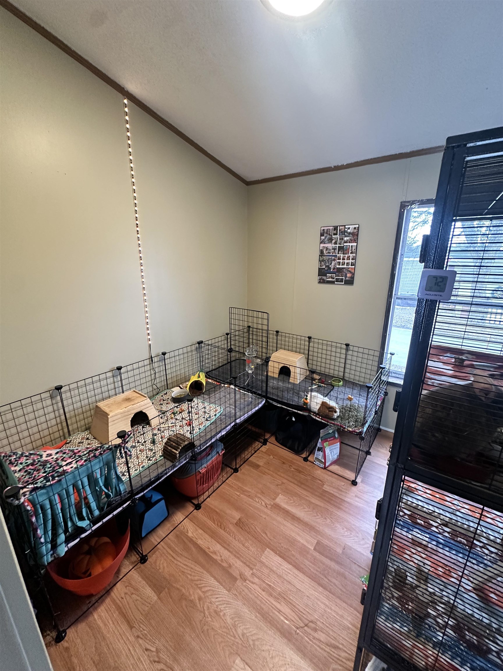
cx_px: 252
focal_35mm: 14
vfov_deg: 102.1
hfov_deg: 85.7
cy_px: 336
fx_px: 271
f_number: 2.2
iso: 320
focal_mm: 2.22
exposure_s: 1/60
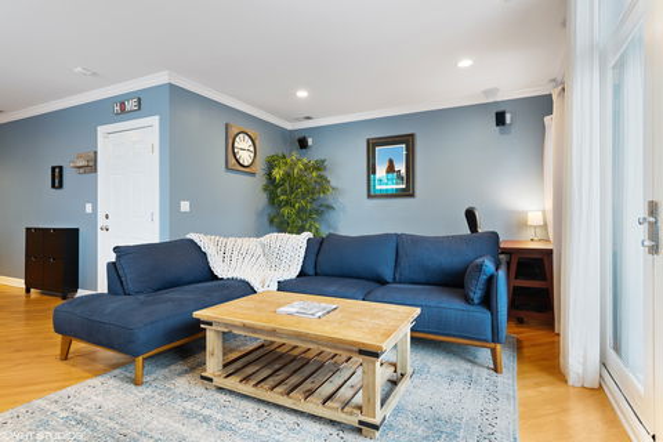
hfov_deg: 86.9
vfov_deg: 64.6
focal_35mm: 19
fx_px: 350
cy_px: 221
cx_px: 332
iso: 200
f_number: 8
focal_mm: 19
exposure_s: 1.3
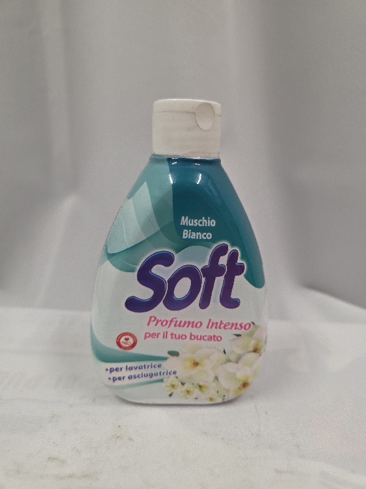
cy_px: 244
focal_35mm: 23
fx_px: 324
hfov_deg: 58.9
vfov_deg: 73.9
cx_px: 183
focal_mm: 6.3
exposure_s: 1/101
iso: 320
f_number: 1.7
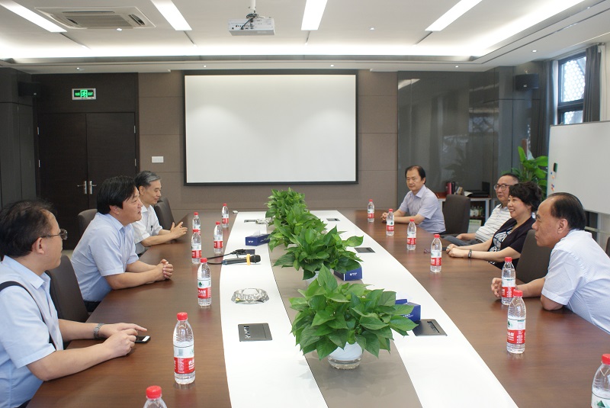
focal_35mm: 36
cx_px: 305
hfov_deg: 53.1
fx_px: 611
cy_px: 204
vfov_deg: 36.9
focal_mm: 24
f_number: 4.5
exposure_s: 1/40
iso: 400
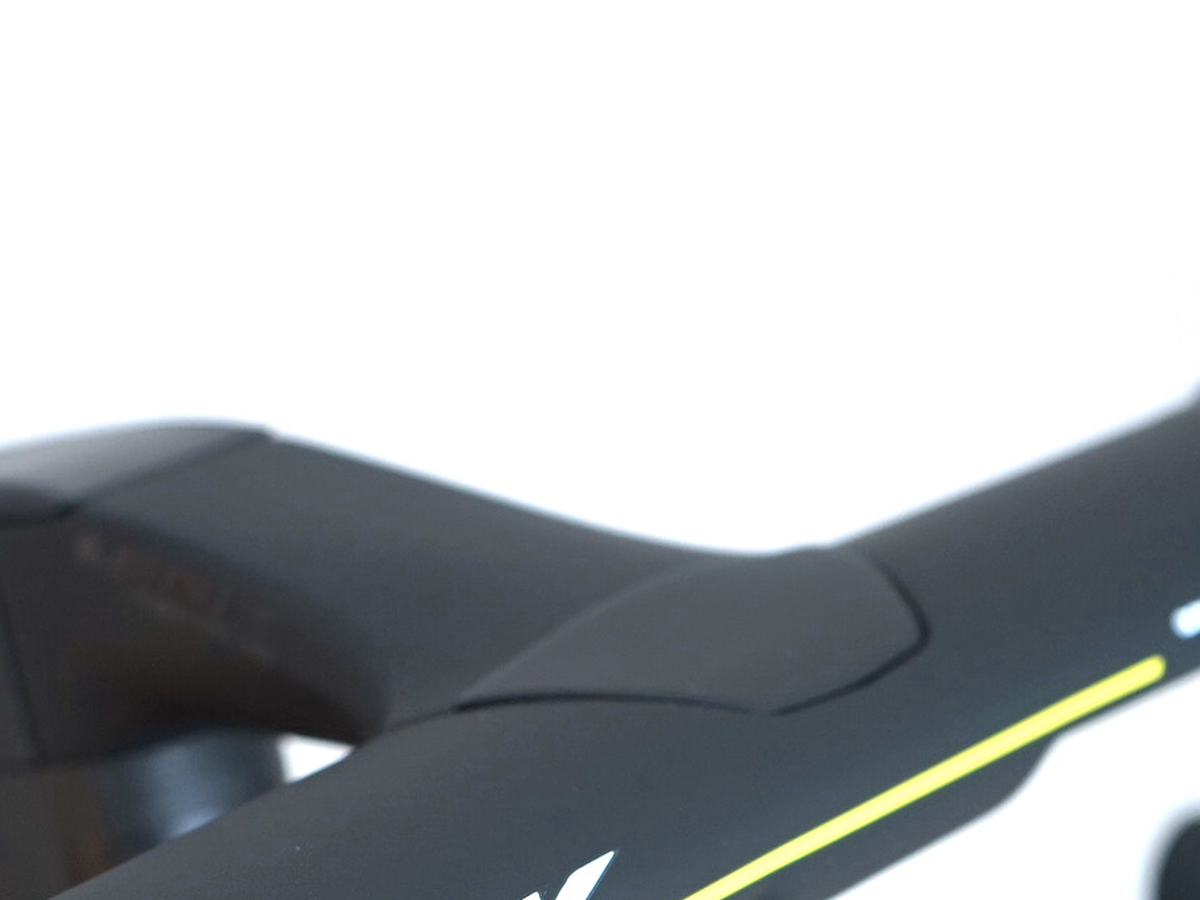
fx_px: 3536
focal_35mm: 102
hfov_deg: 19.2
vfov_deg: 14.2
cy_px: 980
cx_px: 439
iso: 200
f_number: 4.5
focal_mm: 41
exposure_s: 1/60
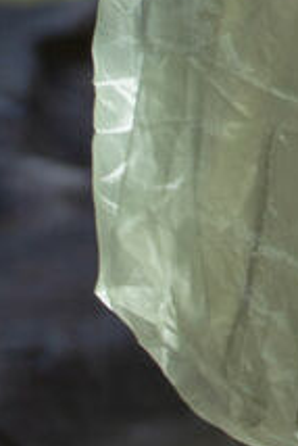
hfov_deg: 1.8
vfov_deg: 2.7
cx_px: 954
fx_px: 9198
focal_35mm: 742
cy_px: -891
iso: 125
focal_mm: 102
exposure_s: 1/640
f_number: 2.8
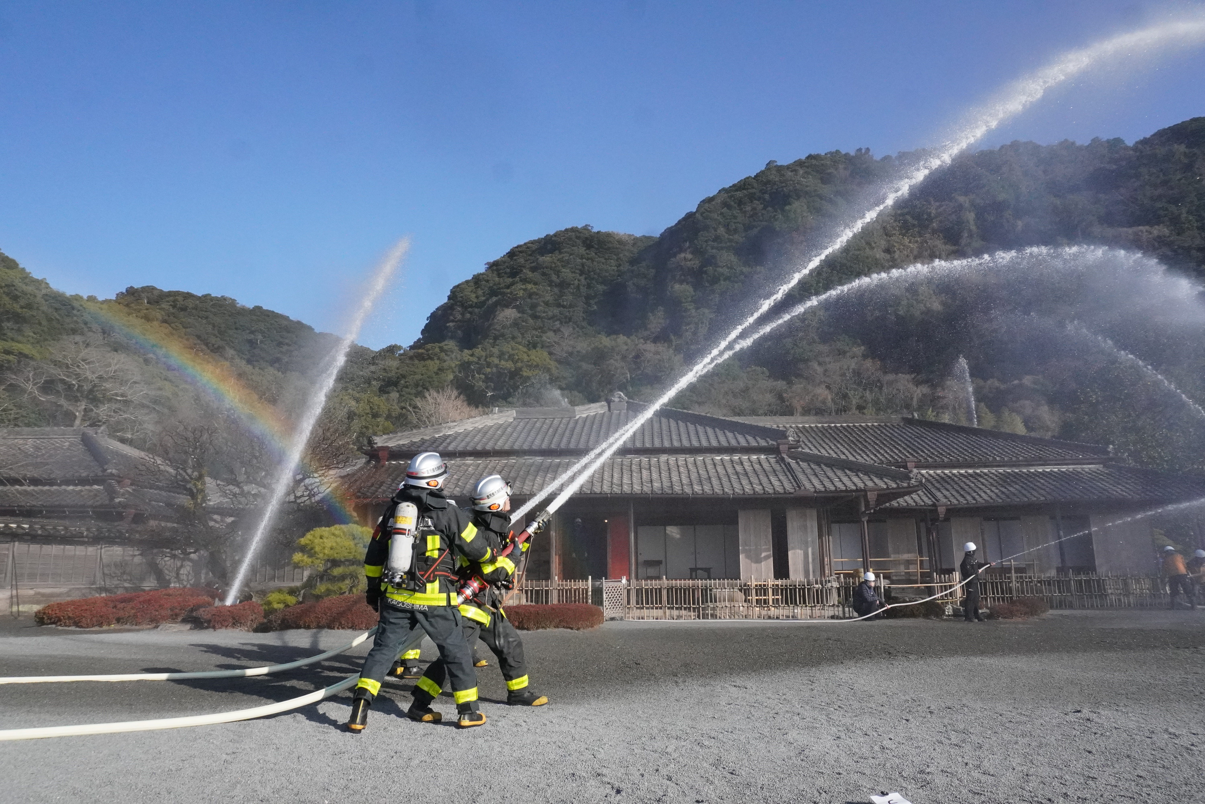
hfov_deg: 73.7
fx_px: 803
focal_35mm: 24
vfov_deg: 53.1
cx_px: 602
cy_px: 402
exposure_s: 1/4000
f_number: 10
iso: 3200
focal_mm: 16
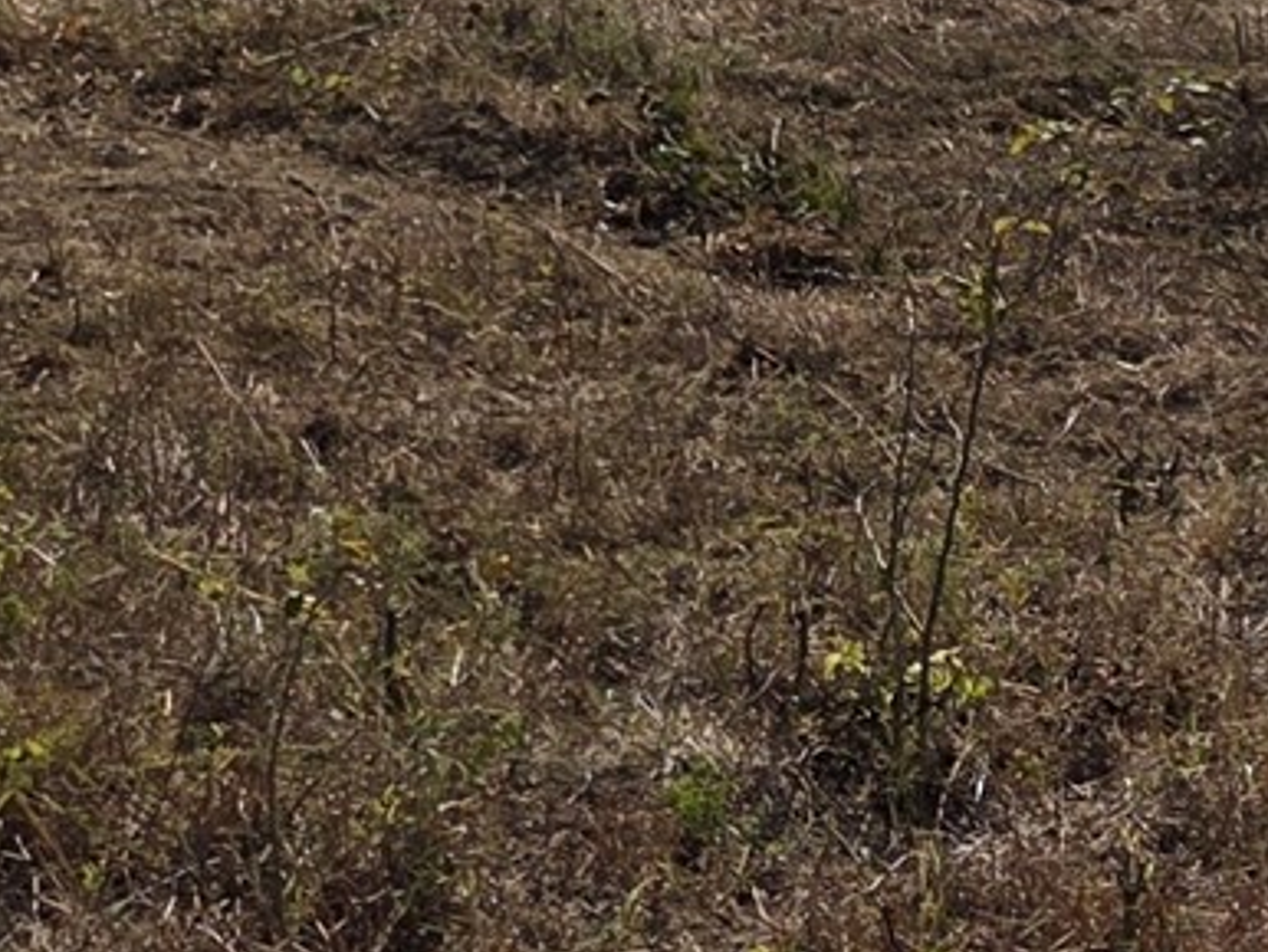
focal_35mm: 122
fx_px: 4472
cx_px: 2825
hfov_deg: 13.1
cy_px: 118
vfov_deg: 12.1
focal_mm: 5.4
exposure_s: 1/7891
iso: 50
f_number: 1.8
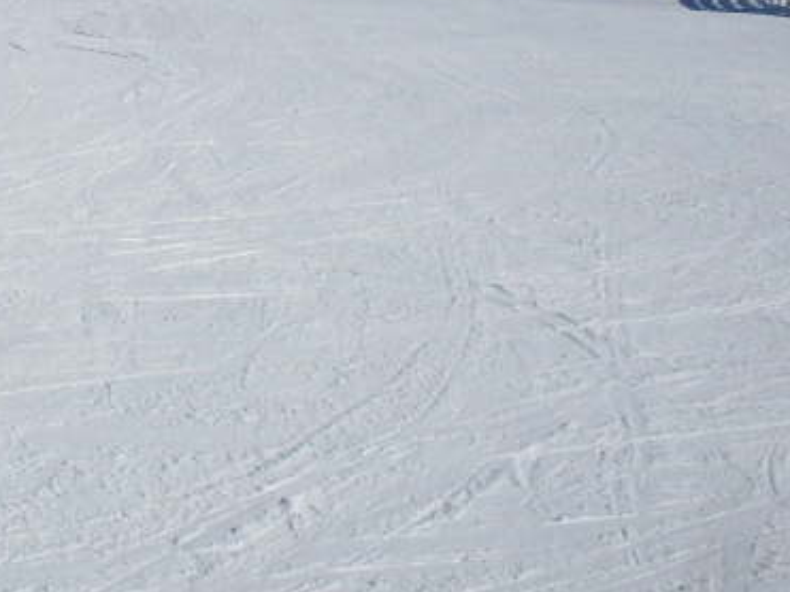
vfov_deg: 13.5
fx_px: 2396
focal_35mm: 105
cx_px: -230
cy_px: -187
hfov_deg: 17.6
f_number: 8.4
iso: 80
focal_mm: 6.3
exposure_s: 1/750
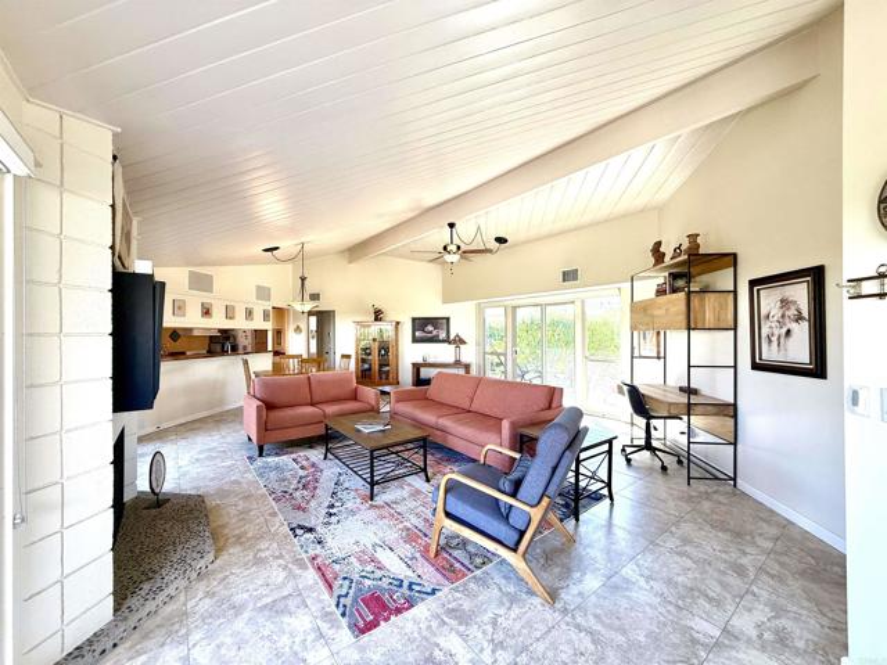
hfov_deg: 102.1
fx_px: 359
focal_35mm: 14
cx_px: 444
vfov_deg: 85.7
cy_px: 332
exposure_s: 1/120
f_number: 2.2
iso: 100
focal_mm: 2.22
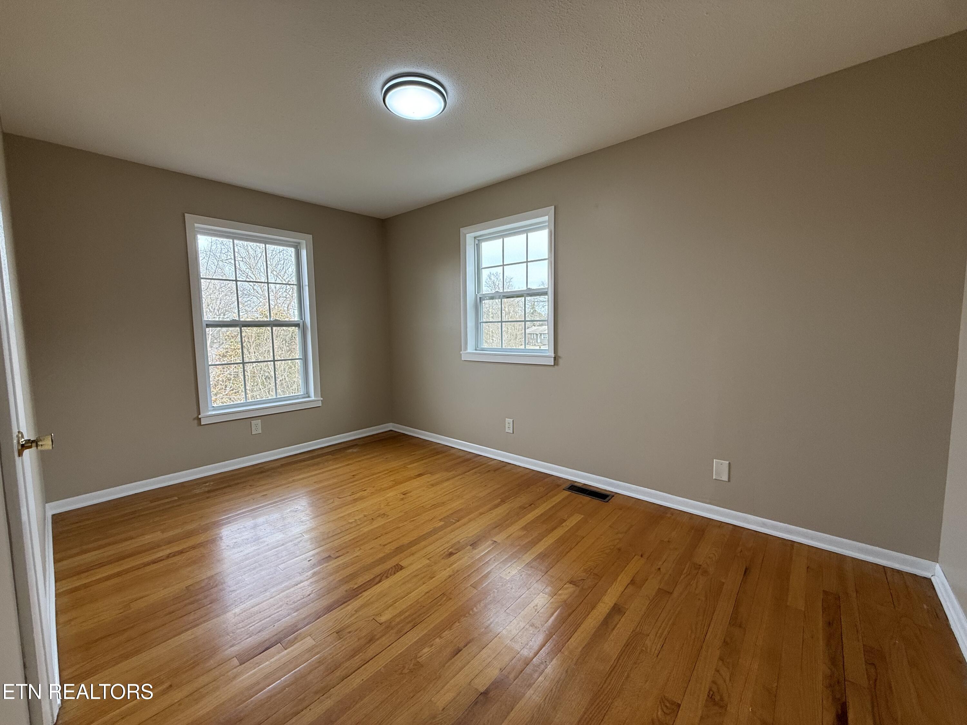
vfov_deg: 85.7
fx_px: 391
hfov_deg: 102.1
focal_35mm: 14
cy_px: 362
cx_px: 484
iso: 100
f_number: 2.2
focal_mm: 2.22
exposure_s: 1/120
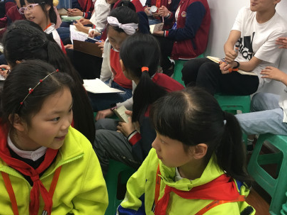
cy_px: 93
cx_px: 118
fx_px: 356
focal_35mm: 43
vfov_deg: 33.5
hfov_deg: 43.7
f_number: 2.2
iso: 125
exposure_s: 1/33
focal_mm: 4.15
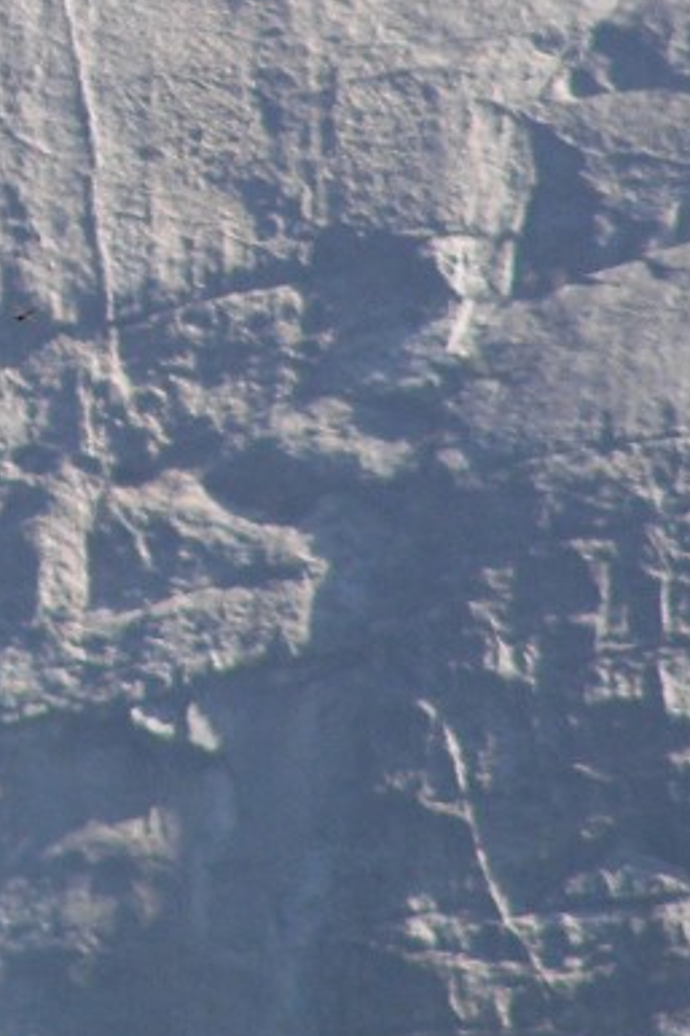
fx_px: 48282
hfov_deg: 0.8
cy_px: -225
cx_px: -368
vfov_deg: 1.2
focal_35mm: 1678
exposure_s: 1/640
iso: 64
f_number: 3.7
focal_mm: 72
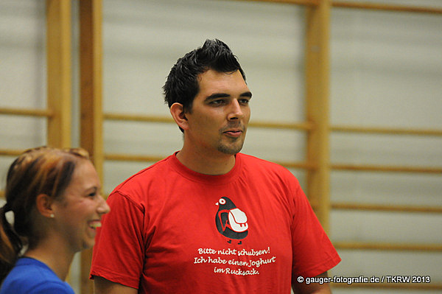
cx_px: 221
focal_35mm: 278
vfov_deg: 4.9
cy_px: 147
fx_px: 3404
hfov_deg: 7.4
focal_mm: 185
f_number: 2.8
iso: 1800
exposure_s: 1/200
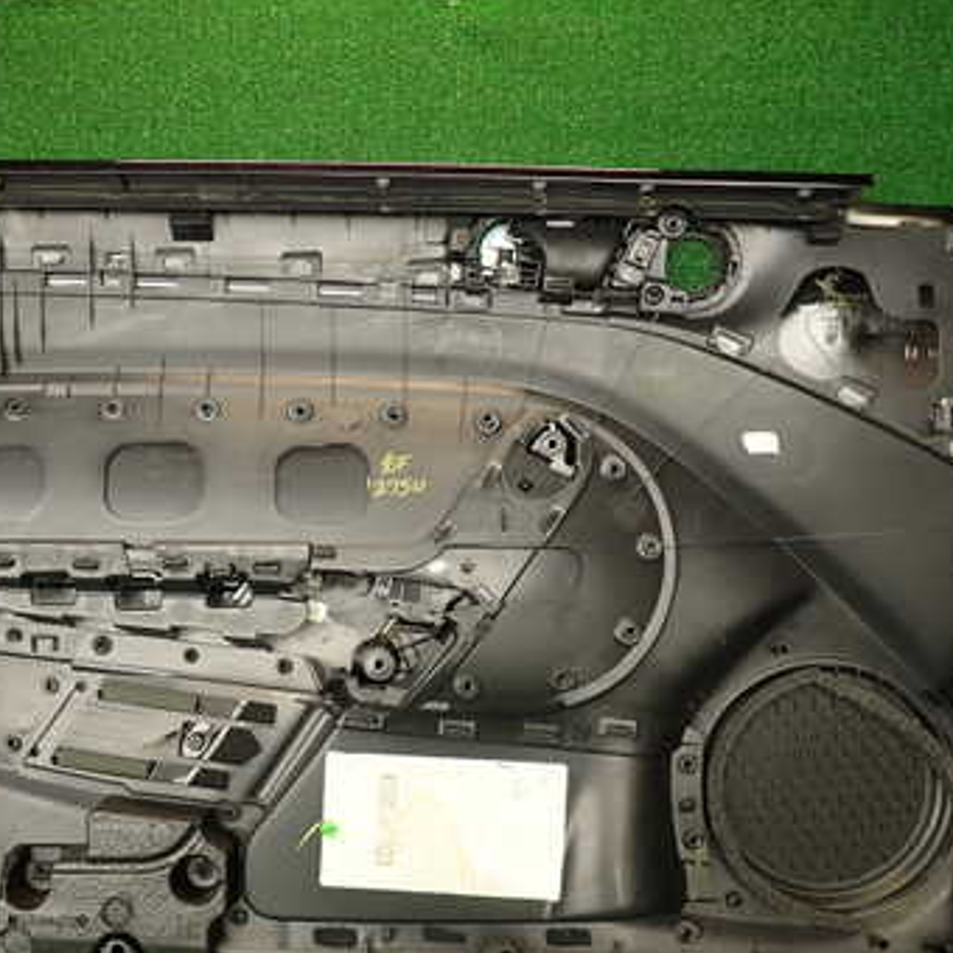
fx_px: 1215
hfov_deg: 42.2
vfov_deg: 42.7
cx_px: 311
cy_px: 558
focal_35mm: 39
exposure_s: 1/60
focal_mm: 4.5
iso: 160
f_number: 2
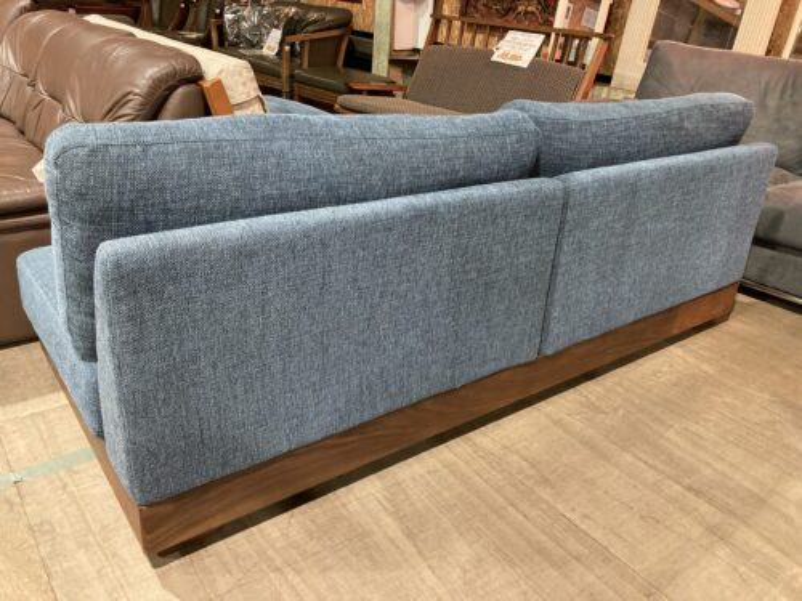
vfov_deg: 49.7
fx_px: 649
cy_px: 300
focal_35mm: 28
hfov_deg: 63.4
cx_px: 401
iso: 250
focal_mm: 3.99
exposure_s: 1/33
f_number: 1.8
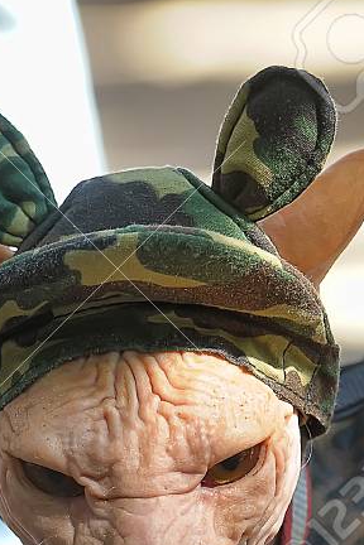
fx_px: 9114
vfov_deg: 3.4
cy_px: 732
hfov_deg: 2.3
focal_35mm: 601
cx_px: 306
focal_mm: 200
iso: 500
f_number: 9
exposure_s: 1/160
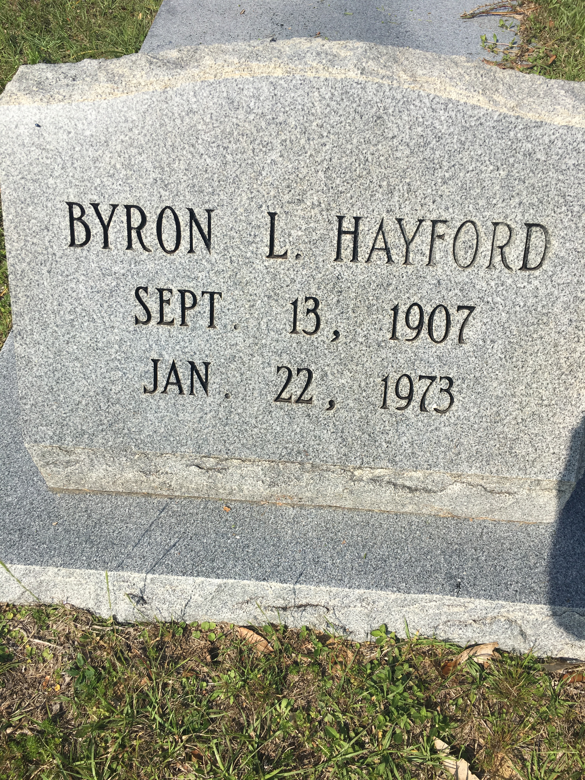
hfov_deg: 48.2
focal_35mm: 29
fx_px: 653
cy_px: 390
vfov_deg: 61.7
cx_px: 292
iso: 25
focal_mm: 4.15
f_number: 2.2
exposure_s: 1/1923
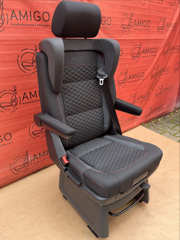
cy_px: 120
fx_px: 180
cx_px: 90
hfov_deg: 53.1
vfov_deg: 67.3
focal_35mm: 26
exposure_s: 1/122
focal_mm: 5.1
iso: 40
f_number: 1.6
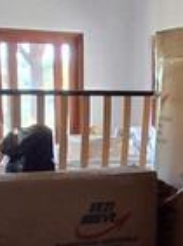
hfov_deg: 16.0
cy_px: 277
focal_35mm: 91
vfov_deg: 20.5
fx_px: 644
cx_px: 155
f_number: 2.2
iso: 250
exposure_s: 1/50
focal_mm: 1.64
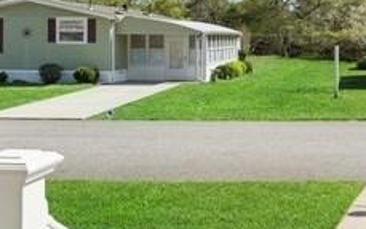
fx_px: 558
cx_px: 284
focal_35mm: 56
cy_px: 191
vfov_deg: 22.7
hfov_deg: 35.3
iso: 400
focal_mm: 14
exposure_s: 1/3200
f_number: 9
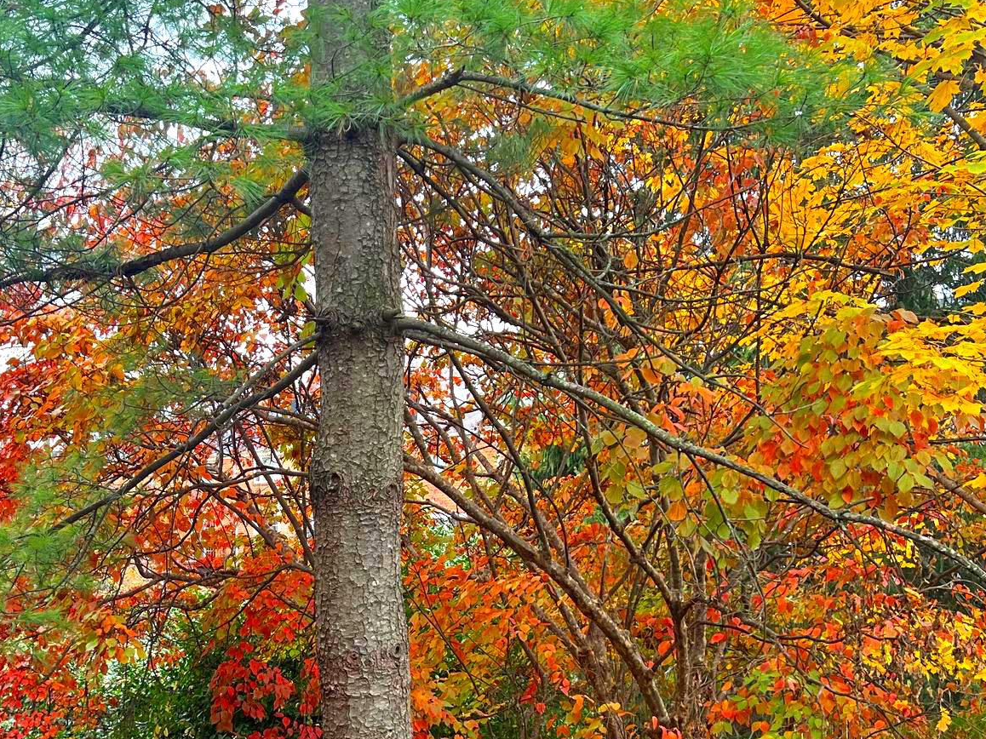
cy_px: 622
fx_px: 1310
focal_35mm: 46
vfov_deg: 30.5
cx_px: 312
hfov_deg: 40.6
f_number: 1.5
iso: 50
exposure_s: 1/160
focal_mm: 5.7
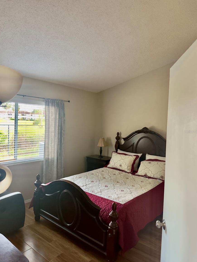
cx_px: 98
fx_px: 190
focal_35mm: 25
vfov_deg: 69.4
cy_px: 132
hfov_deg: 54.9
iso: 400
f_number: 1.78
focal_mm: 6.86
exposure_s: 1/60
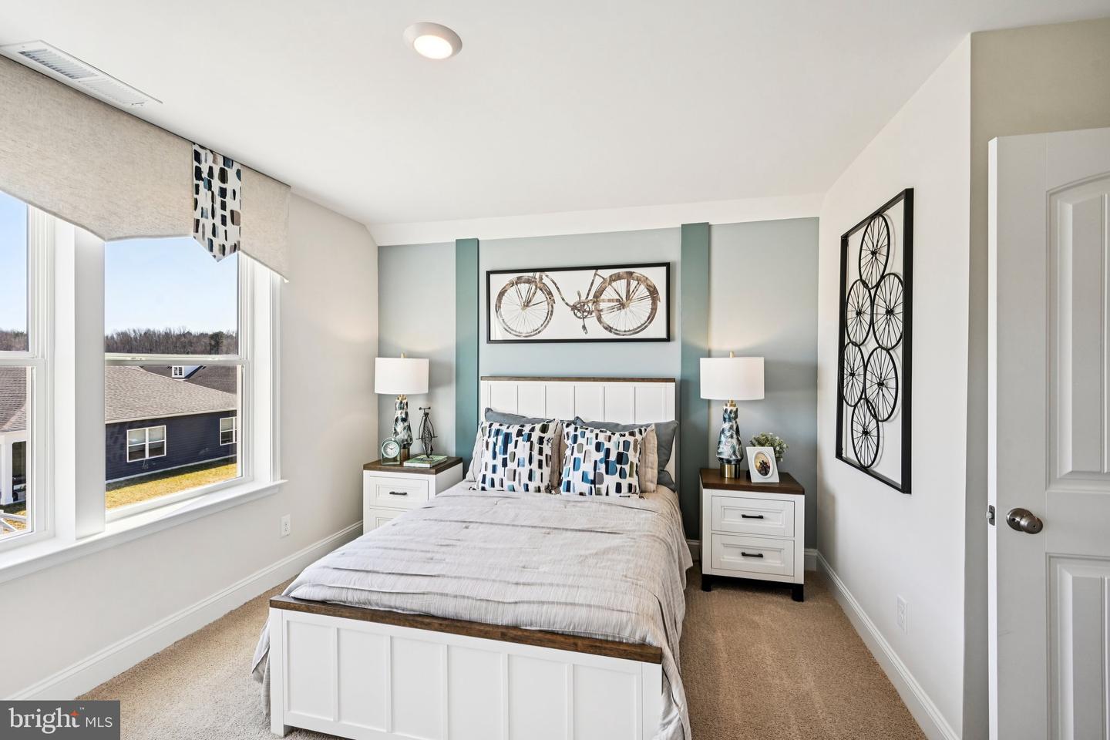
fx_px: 493
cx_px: 555
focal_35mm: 16
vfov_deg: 73.7
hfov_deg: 96.7
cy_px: 370
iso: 400
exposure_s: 1/160
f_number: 8
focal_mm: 16
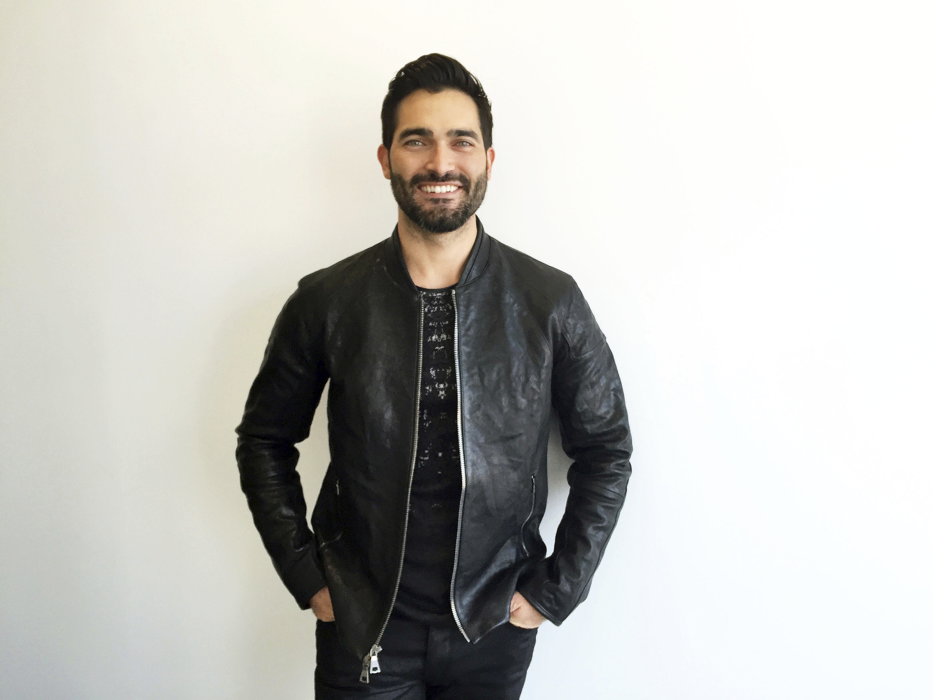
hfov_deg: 61.7
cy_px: 350
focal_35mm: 29
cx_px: 466
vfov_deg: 48.2
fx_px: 782
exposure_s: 1/40
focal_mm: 4.15
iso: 32
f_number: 2.2
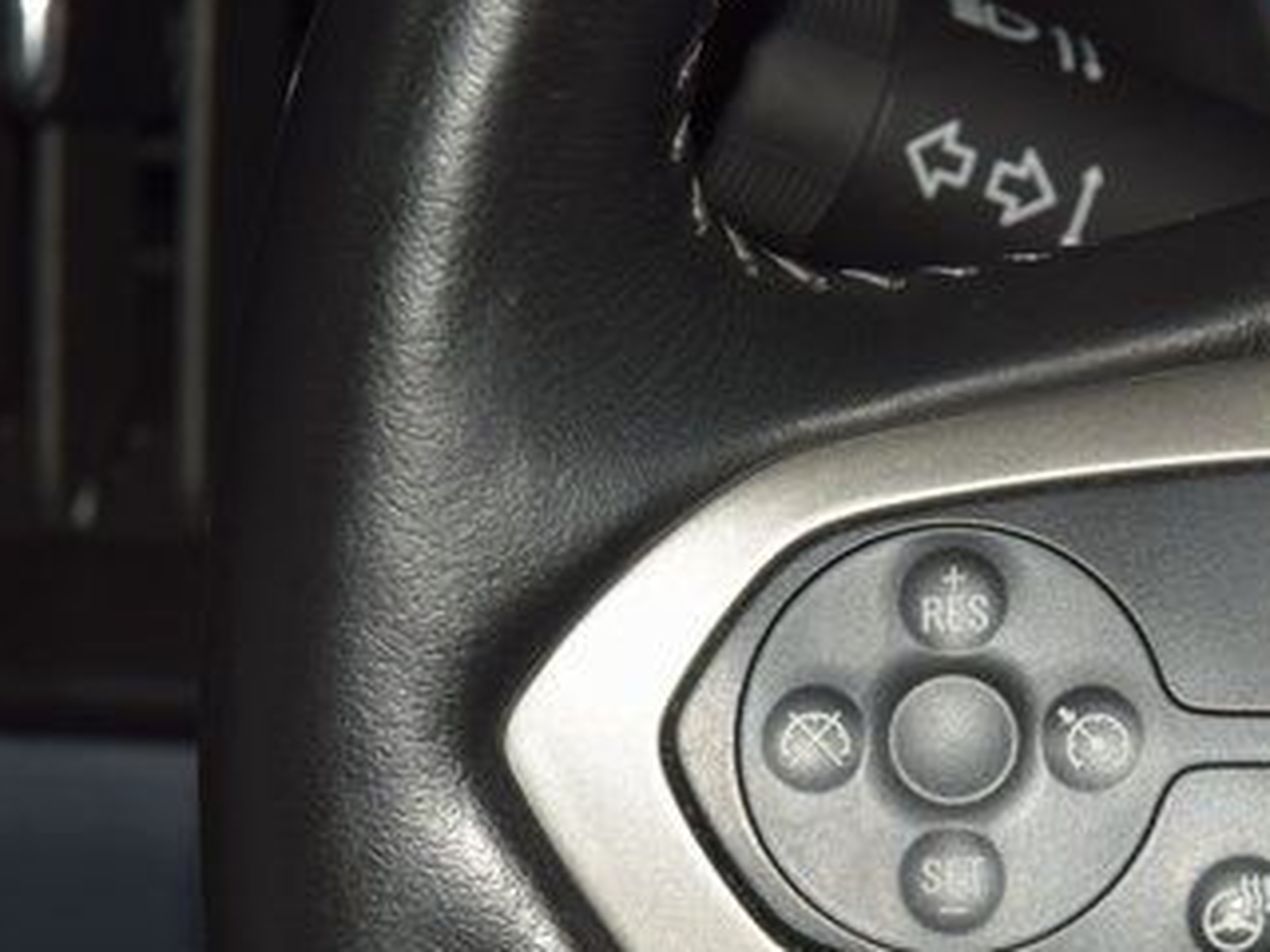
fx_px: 7411
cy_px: 696
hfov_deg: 9.8
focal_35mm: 202
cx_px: 1004
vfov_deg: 7.3
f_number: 8
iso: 100
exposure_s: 1/125
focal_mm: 70
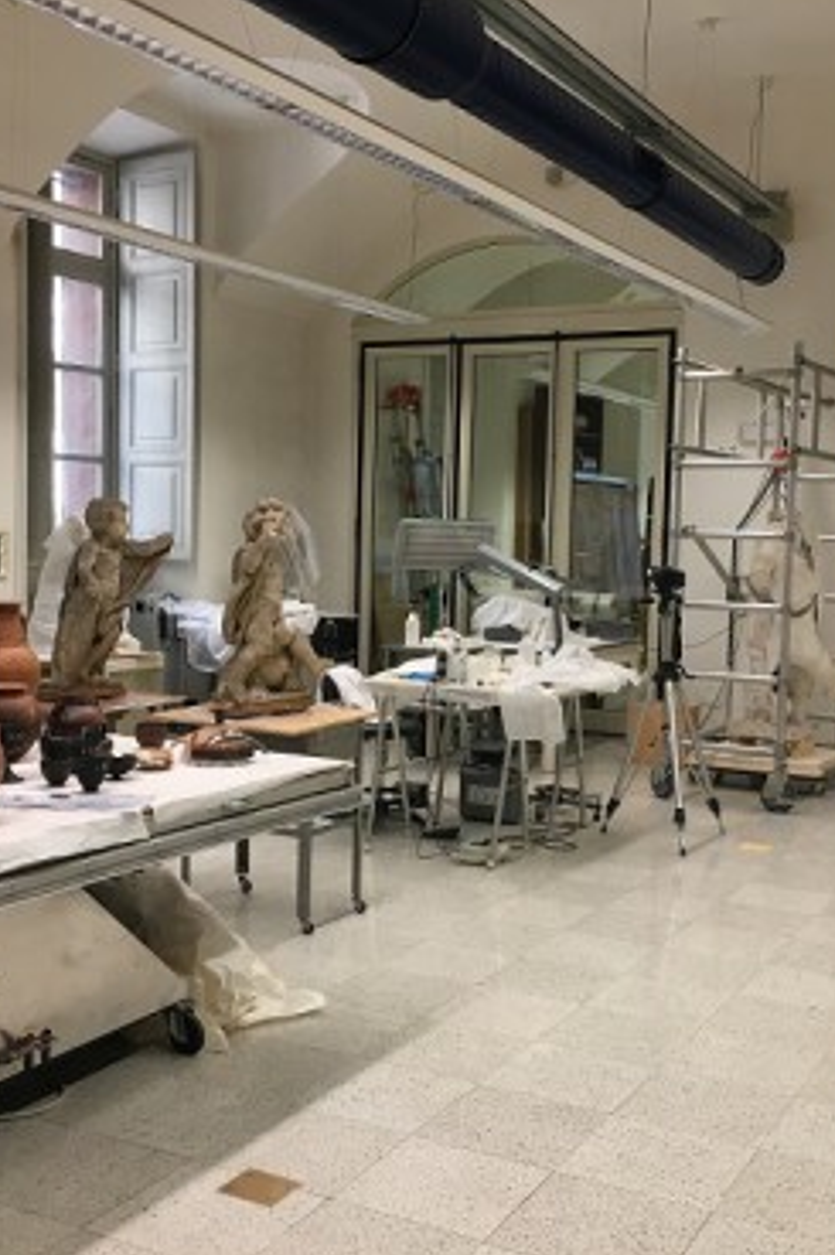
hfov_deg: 32.6
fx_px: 1428
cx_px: 426
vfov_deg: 47.4
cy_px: 629
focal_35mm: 41
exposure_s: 1/33
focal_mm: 4.15
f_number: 2.2
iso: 50
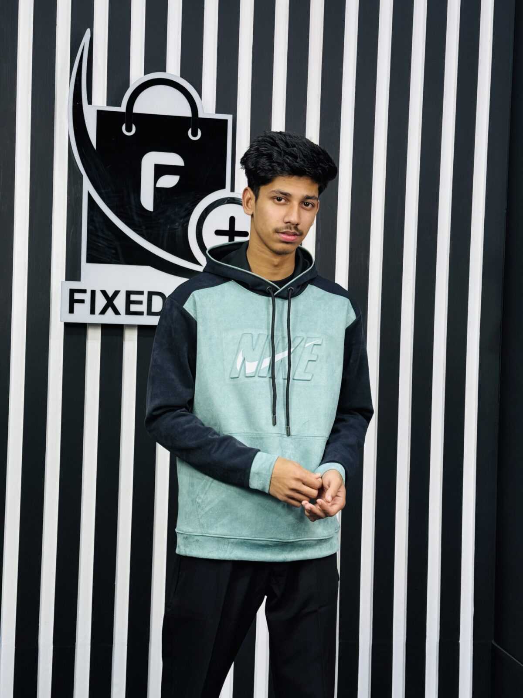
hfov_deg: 30.3
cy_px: 349
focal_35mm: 48
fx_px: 967
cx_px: 262
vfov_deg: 39.7
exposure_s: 1/102
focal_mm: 6.76
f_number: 1.78
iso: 80
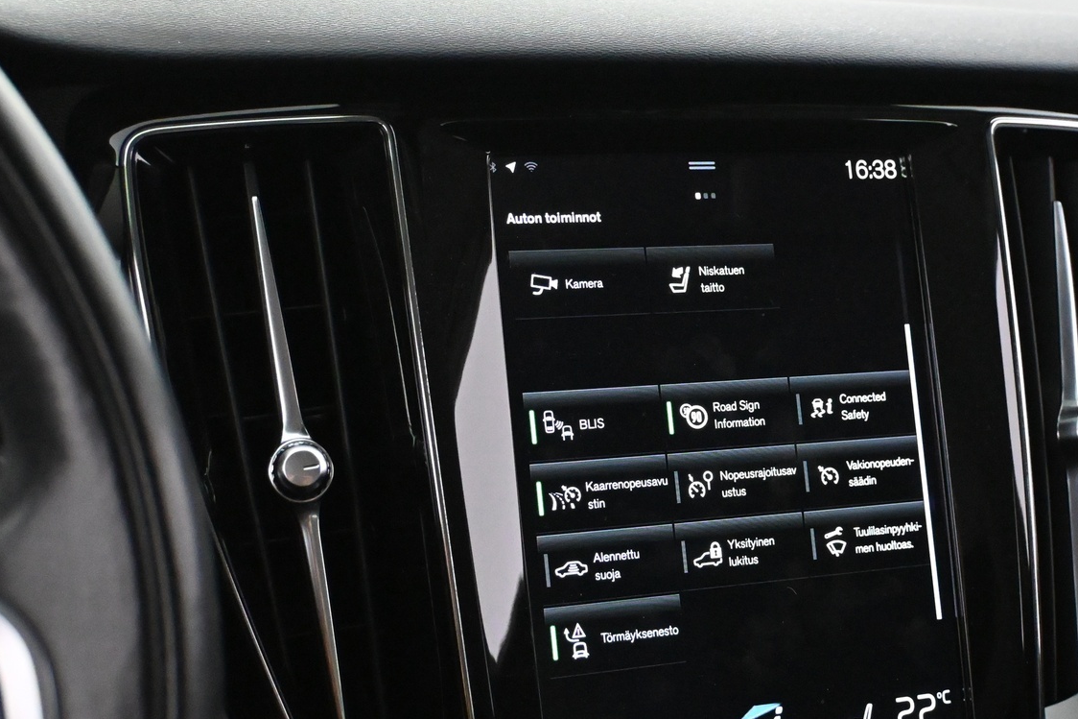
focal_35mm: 63
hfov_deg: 31.8
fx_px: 1878
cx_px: 725
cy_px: 446
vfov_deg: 21.6
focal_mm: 29
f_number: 4.8
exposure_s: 1/60
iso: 9000
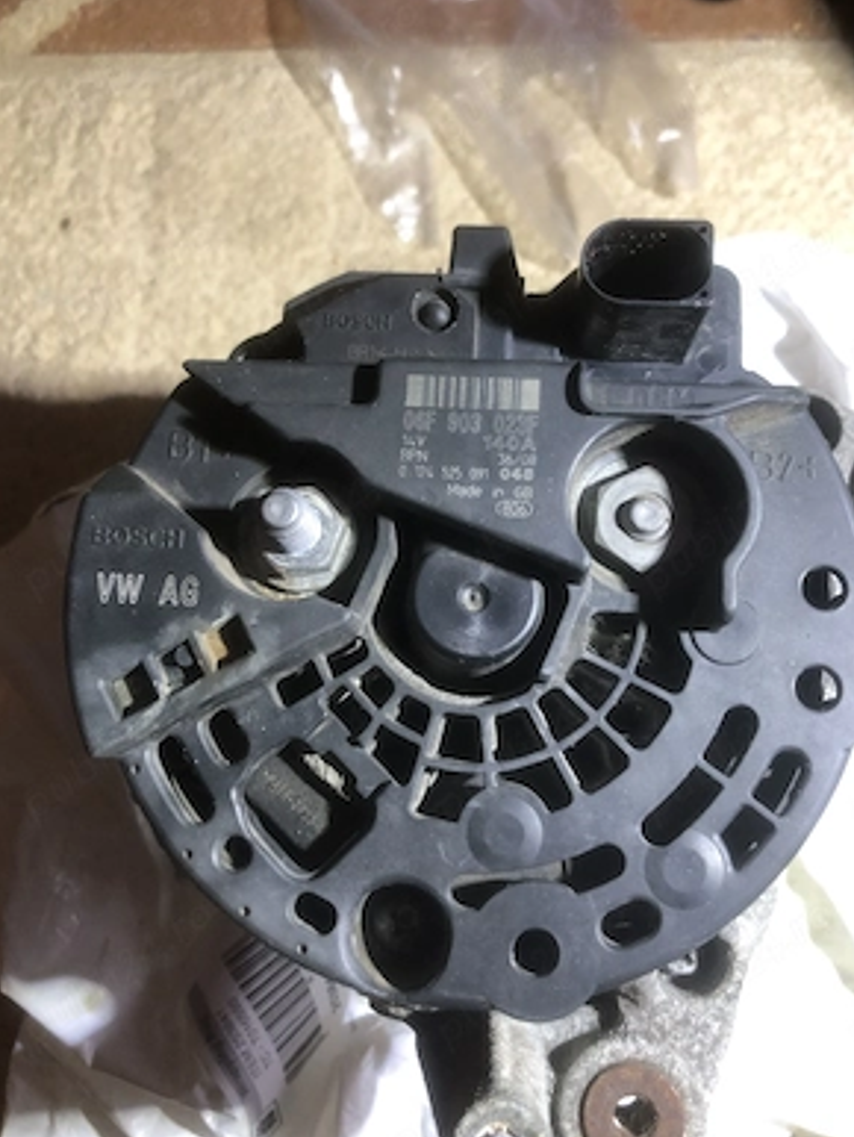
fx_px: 953
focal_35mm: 29
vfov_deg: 61.6
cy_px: 571
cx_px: 427
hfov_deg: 48.3
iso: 40
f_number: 1.8
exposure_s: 1/21
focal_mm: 3.99
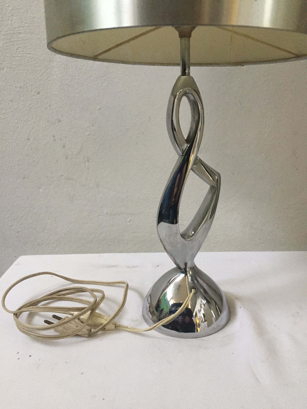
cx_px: 154
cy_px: 204
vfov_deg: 61.7
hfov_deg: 48.2
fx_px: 343
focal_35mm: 29
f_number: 2.2
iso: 200
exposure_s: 1/33
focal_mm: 4.15
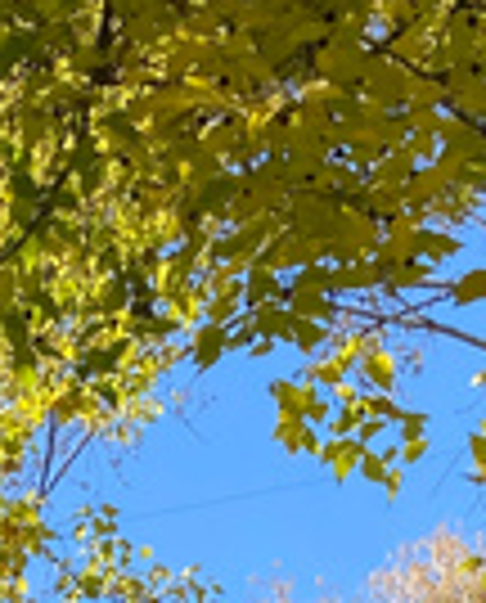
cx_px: -270
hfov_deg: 10.3
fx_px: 2595
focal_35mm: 145
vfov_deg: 10.5
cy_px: 1638
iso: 32
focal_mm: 4.25
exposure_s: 1/1218
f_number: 1.8
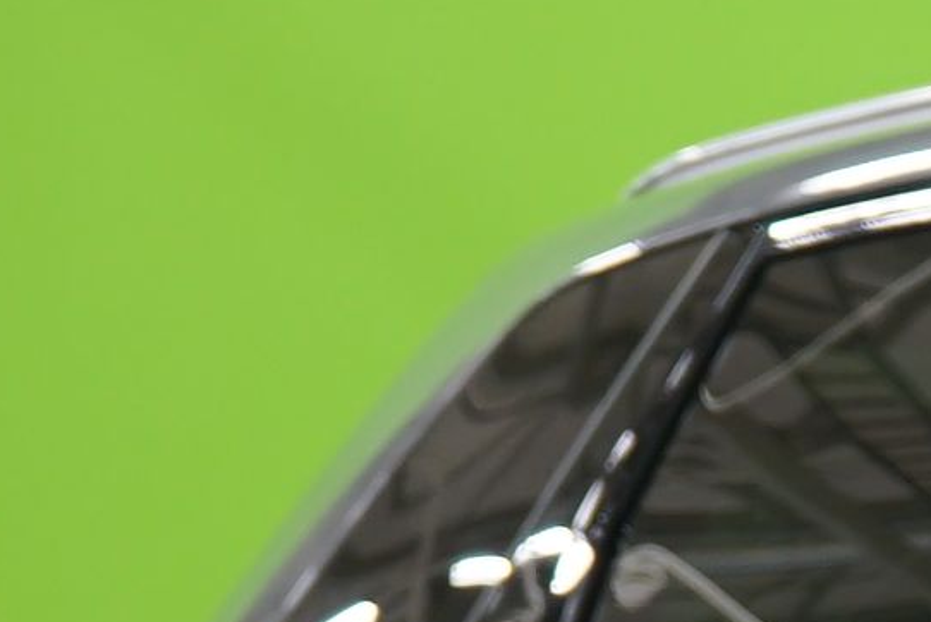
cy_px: 1170
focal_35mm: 421
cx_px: 2700
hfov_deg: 4.7
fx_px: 10893
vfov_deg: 3.2
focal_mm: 58
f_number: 5
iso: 400
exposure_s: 1/6
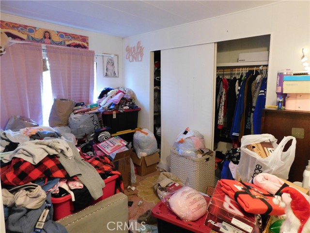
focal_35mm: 23
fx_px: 206
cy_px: 116
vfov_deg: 58.9
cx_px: 155
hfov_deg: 73.9
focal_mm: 4
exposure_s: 1/10
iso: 400
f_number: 3
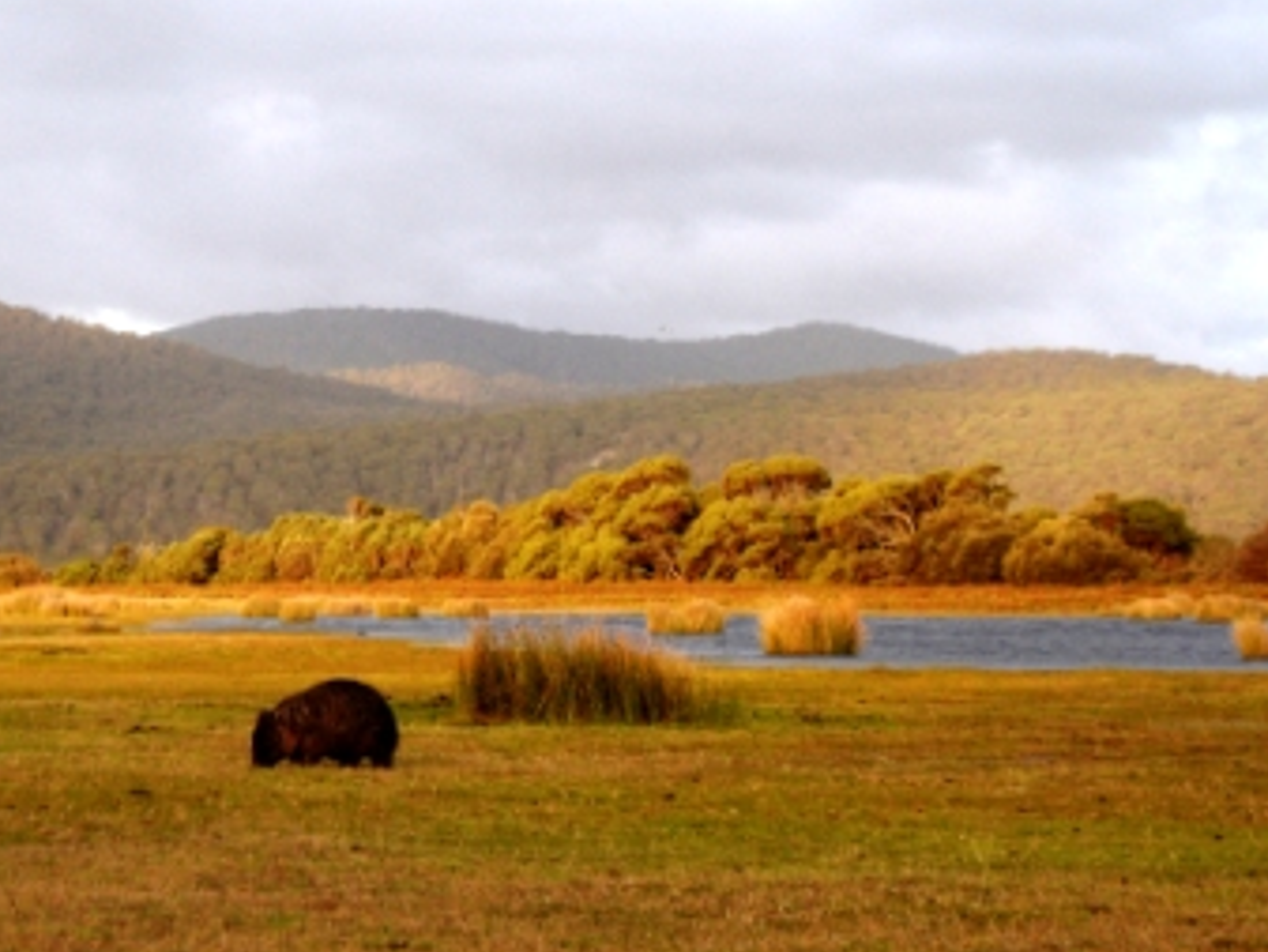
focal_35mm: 133
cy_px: 467
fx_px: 4874
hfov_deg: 14.8
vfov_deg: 11.2
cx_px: 436
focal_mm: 16.3
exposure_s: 1/125
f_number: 4.4
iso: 100
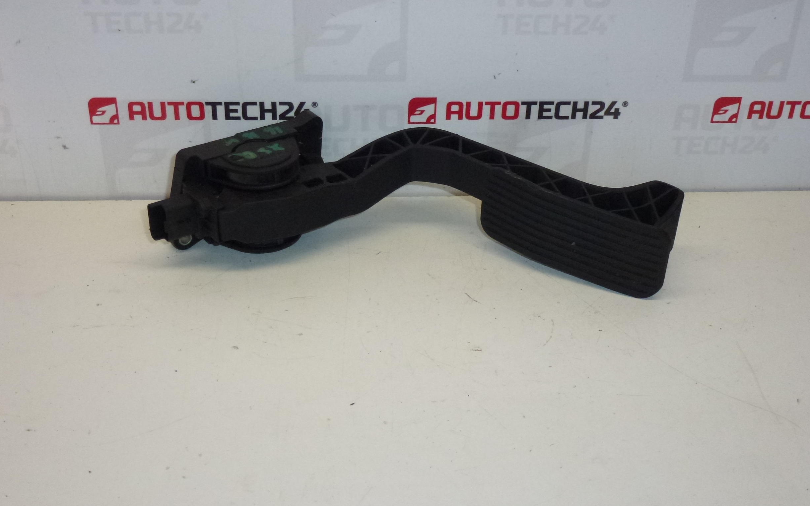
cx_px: 392
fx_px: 883
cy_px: 254
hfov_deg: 49.3
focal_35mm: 40
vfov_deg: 32.0
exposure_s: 1/400
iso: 400
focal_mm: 6.4
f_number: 3.7
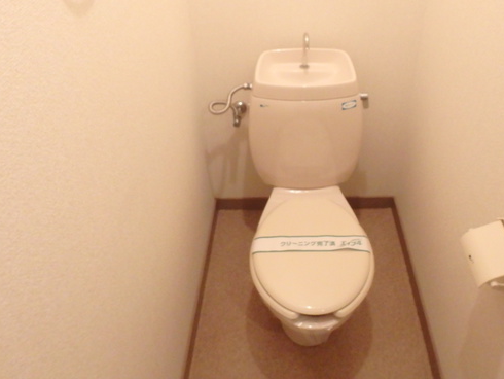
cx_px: 308
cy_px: 139
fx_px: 437
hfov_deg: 59.3
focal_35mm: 30
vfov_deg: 46.4
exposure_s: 1/15
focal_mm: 3.7
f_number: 3.5
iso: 800
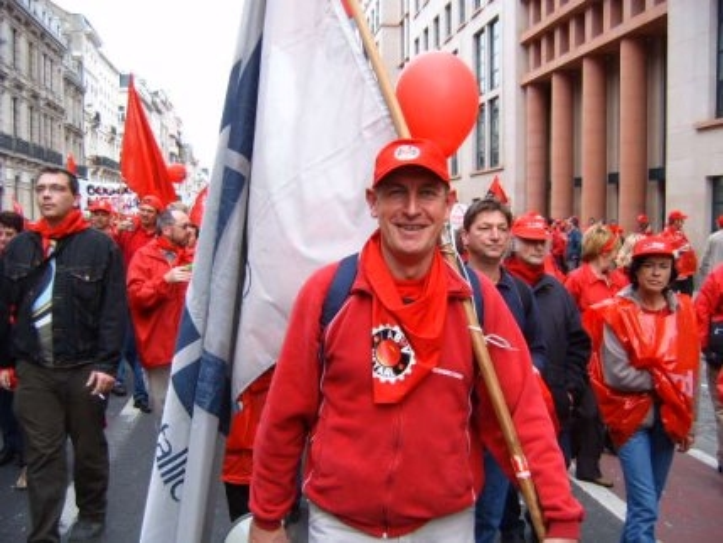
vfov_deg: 38.7
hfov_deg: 50.1
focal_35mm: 37
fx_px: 773
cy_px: 272
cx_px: 362
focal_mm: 6.2
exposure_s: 1/125
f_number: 2.9
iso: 63
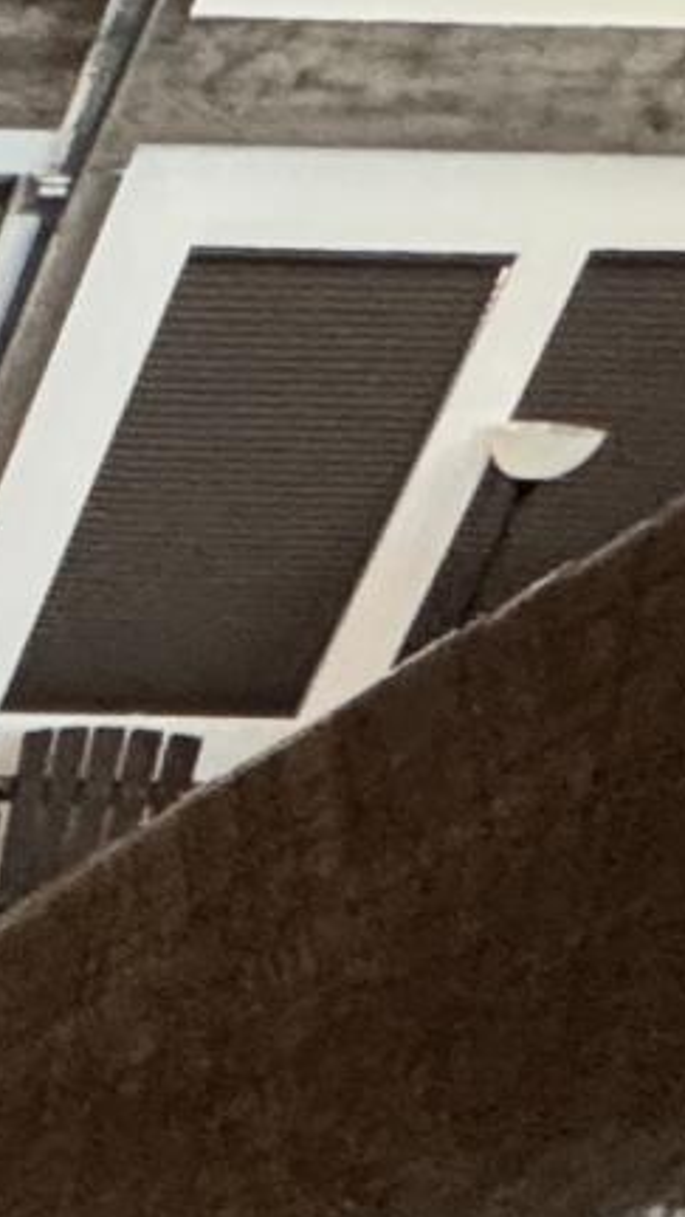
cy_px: 2347
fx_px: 3423
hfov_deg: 7.0
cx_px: -2376
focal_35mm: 106
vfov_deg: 16.2
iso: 400
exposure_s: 1/60
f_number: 2.2
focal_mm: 2.22
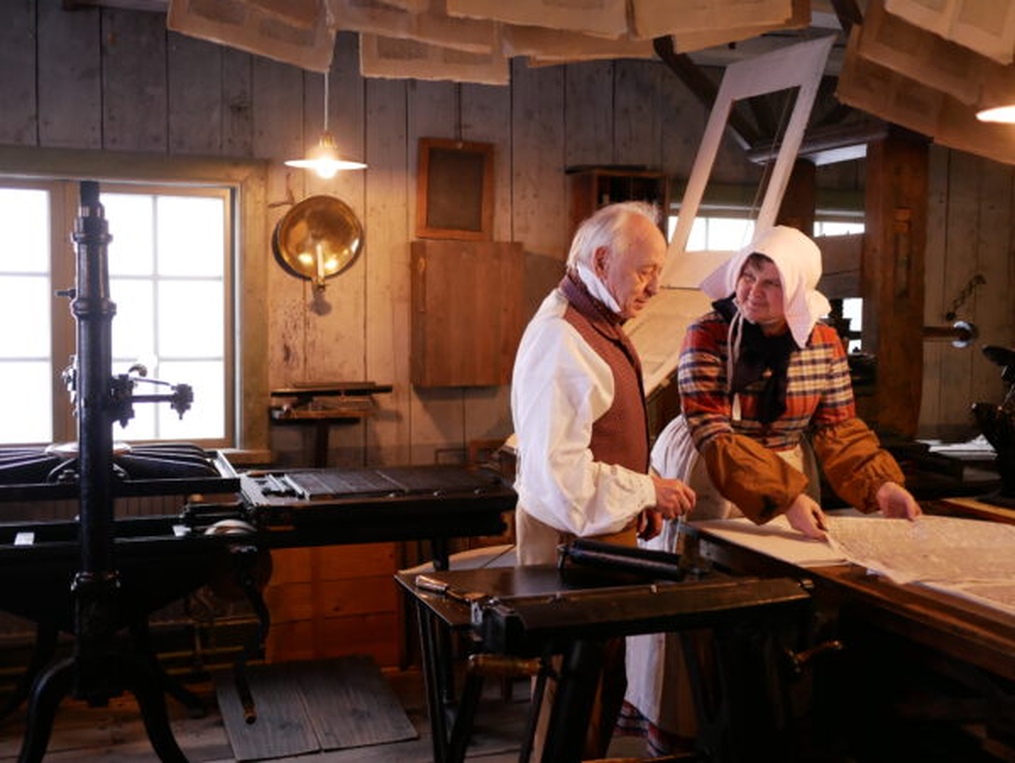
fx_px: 1174
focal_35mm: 40
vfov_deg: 36.0
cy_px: 382
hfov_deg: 46.8
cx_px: 508
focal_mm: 20
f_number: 1.7
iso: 1000
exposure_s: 1/60
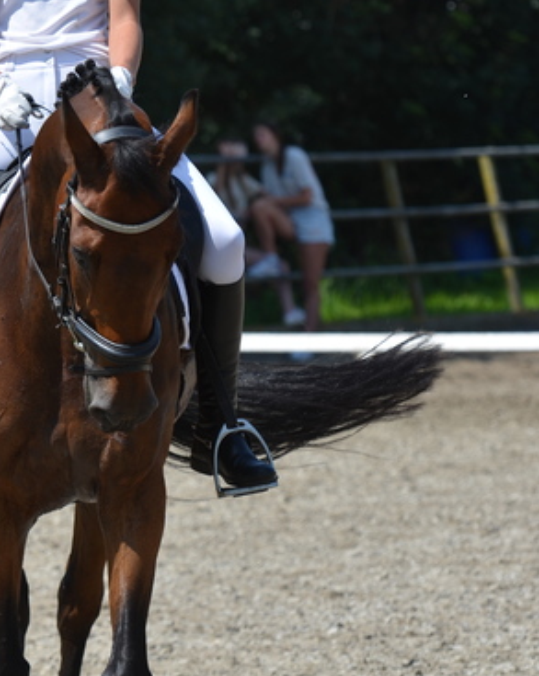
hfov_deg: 4.6
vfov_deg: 5.8
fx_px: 6646
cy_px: 331
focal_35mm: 333
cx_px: 127
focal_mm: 125
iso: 100
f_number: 5
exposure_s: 1/800
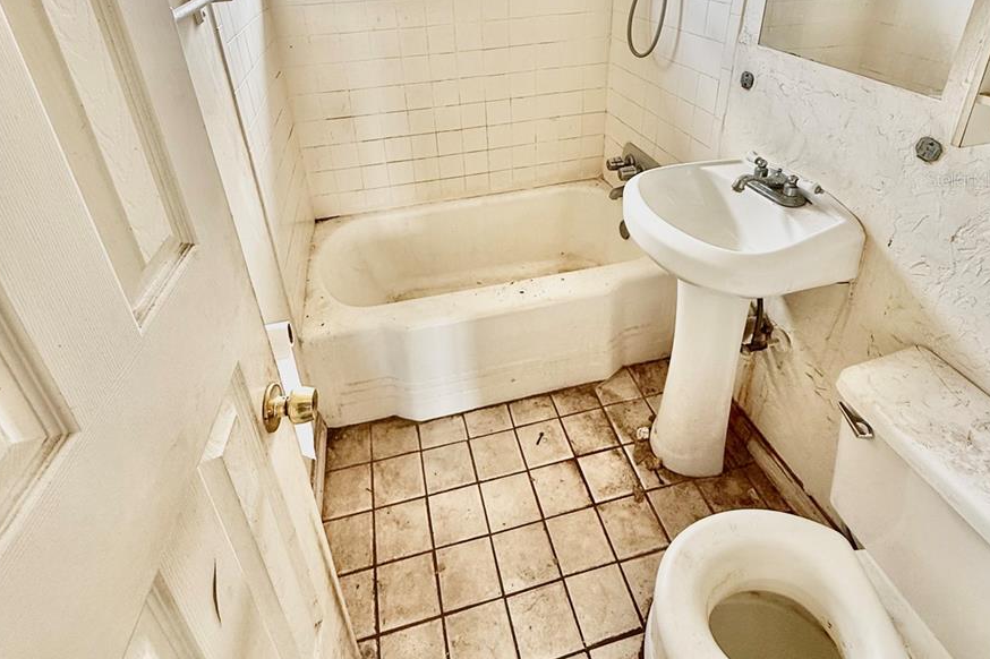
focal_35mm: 20
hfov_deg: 84.0
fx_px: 550
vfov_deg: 59.2
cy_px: 179
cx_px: 497
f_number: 2.2
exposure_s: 1/99
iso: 160
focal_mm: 2.22
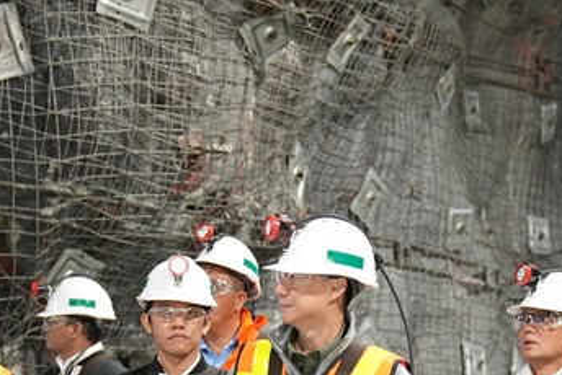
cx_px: 430
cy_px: 462
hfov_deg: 19.8
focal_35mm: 102
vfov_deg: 13.1
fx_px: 1594
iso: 1600
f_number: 3.2
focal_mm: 39
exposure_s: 1/60
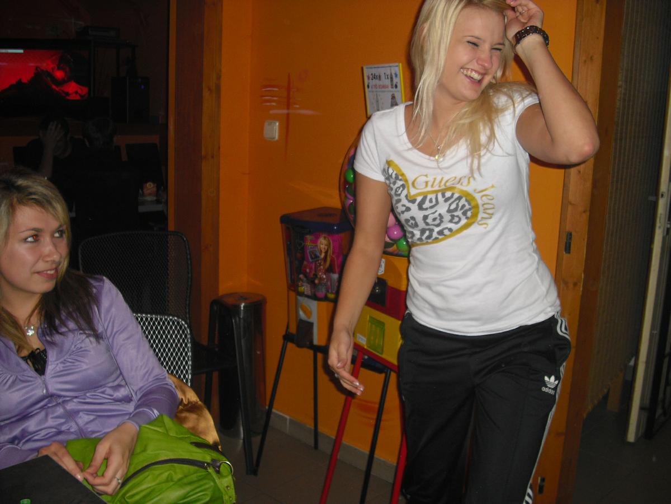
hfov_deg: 49.0
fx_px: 737
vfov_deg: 37.7
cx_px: 336
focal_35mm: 38
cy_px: 252
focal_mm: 6.2
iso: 100
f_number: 2.8
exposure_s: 1/60
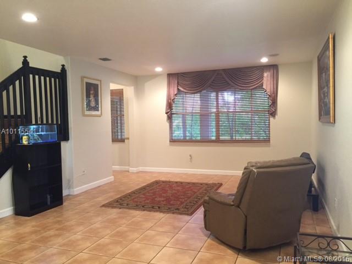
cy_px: 132
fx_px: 295
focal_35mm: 29
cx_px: 176
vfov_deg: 48.2
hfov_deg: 61.7
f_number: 2.2
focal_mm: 4.15
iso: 250
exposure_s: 1/15
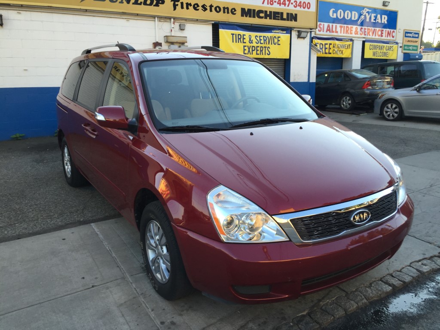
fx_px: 369
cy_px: 165
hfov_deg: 61.7
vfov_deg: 48.2
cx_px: 220
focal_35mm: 29
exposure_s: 1/206
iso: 32
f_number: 2.2
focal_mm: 4.15
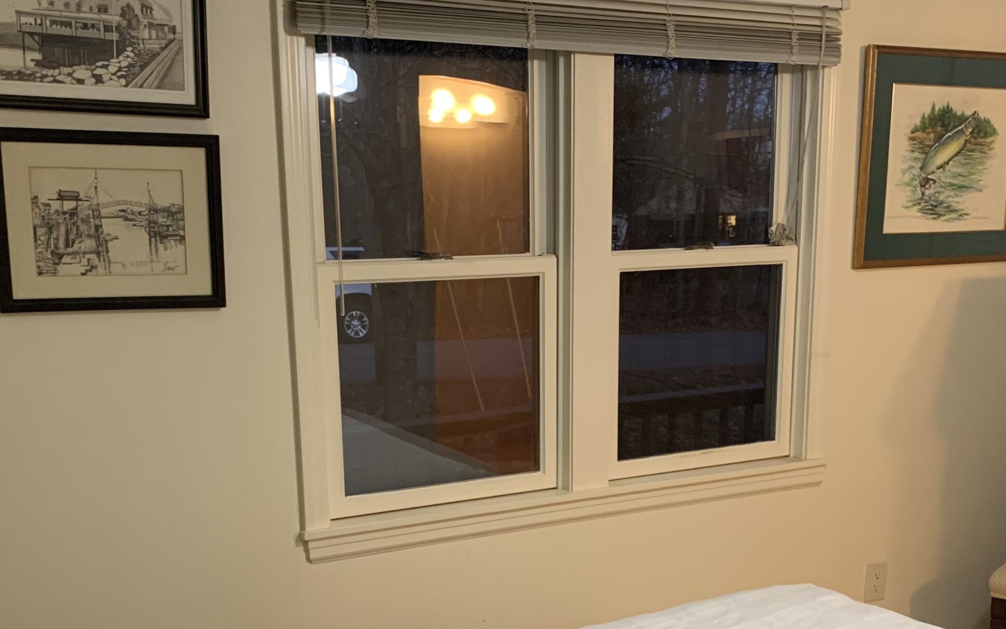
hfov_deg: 46.2
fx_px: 1179
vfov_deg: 29.2
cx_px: 482
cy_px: 503
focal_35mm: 43
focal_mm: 4.25
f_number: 1.8
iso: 250
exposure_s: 1/60
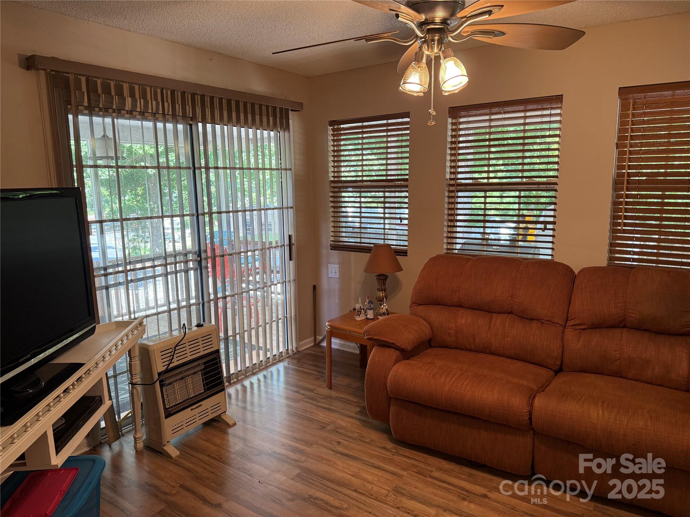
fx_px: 478
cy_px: 258
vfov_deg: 56.8
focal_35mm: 24
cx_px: 345
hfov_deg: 71.6
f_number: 1.78
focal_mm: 6.76
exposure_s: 1/120
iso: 200
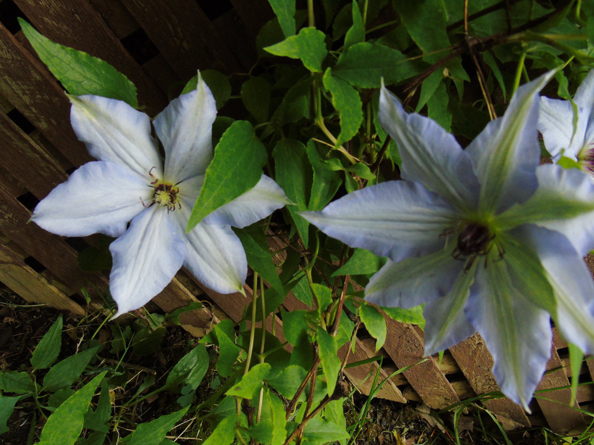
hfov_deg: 61.7
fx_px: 498
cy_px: 222
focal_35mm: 29
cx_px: 297
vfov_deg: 48.2
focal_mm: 5.2
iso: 200
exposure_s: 1/125
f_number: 3.6
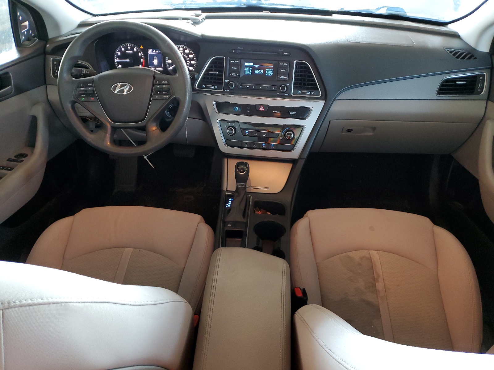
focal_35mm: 26
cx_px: 247
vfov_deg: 53.1
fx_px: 371
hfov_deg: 67.3
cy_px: 185
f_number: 1.5
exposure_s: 1/40
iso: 292
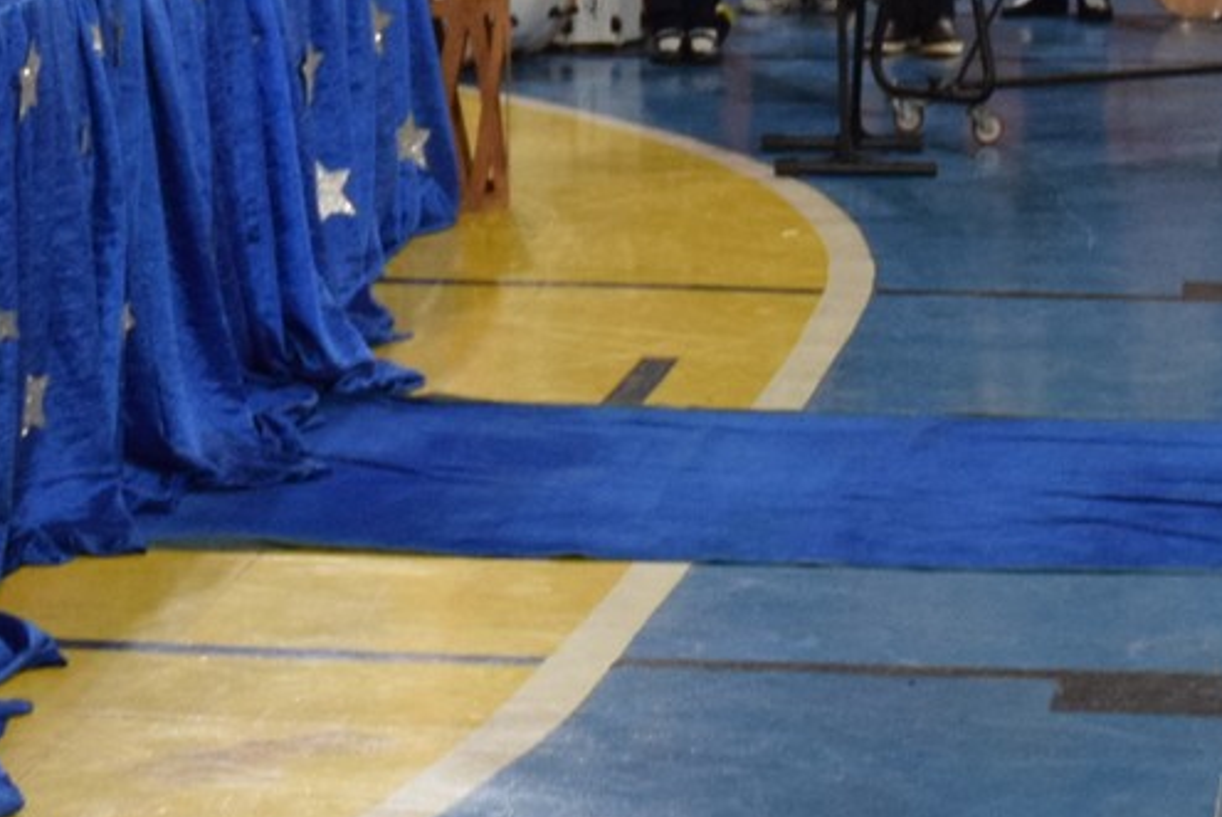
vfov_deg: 7.4
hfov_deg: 11.1
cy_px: 165
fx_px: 6285
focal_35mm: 185
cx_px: 260
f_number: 4
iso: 2000
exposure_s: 1/60
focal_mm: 34
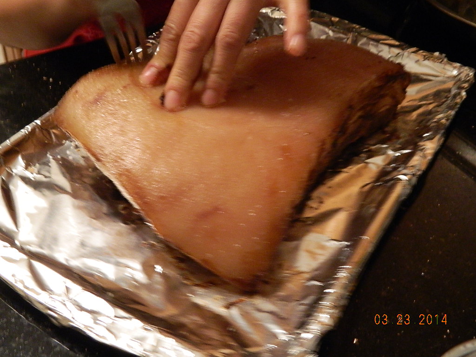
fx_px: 646
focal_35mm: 47
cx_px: 238
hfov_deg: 40.4
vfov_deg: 30.9
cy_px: 178
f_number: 3.6
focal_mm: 8.4
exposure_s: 1/10
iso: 560
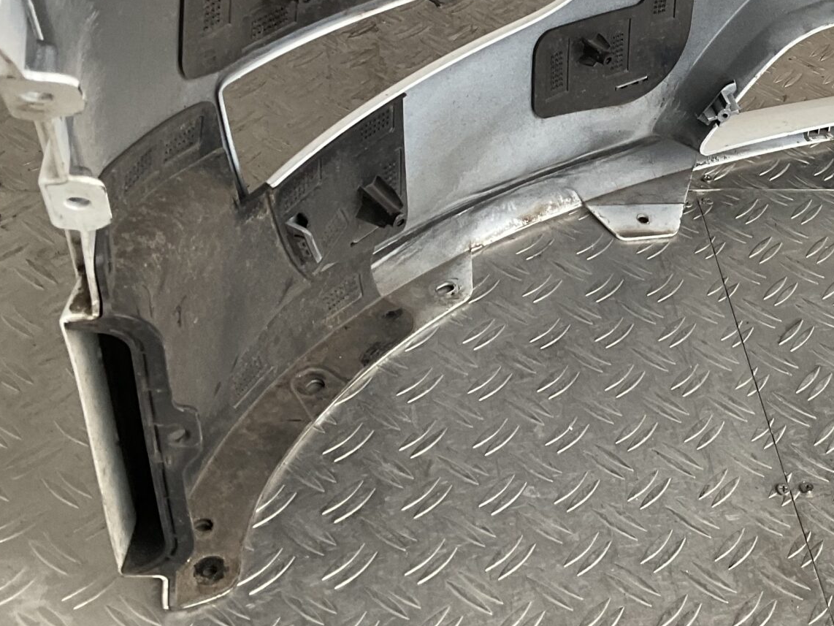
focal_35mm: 65
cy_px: 26
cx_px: 679
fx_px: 1566
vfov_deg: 21.9
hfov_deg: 29.1
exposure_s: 1/50
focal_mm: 3
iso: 50
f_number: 1.8
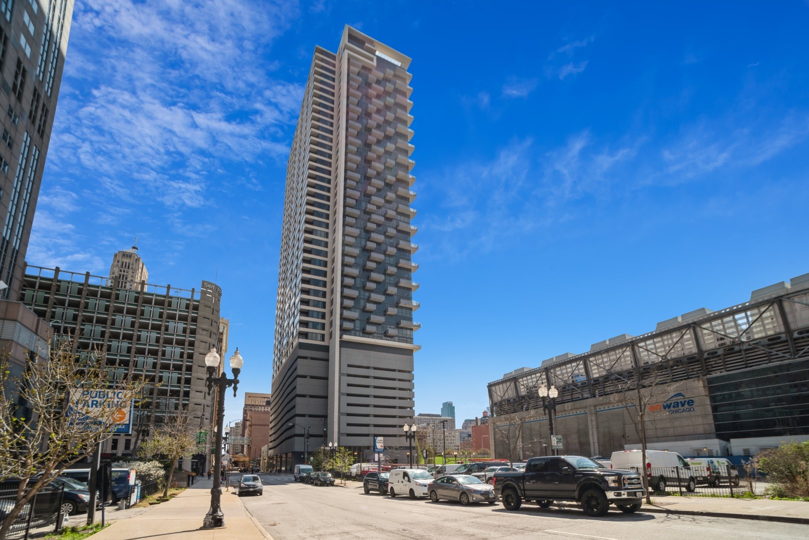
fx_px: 337
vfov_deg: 77.4
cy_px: 270
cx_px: 404
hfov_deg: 100.4
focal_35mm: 15
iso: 100
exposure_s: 1/125
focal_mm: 15
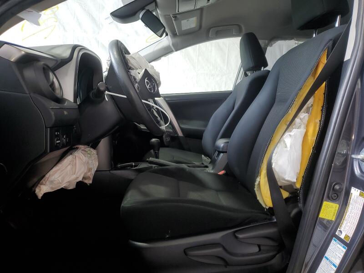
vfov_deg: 53.1
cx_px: 182
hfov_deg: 67.3
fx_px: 273
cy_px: 136
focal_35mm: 26
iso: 57
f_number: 1.5
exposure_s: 1/60.2
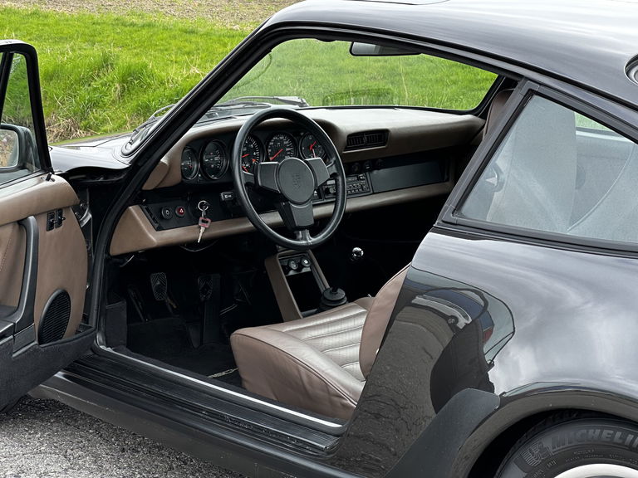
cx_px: 319
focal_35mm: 77
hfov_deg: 25.3
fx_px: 1419
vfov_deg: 19.1
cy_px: 239
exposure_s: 1/99
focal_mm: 9
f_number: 2.8
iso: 32
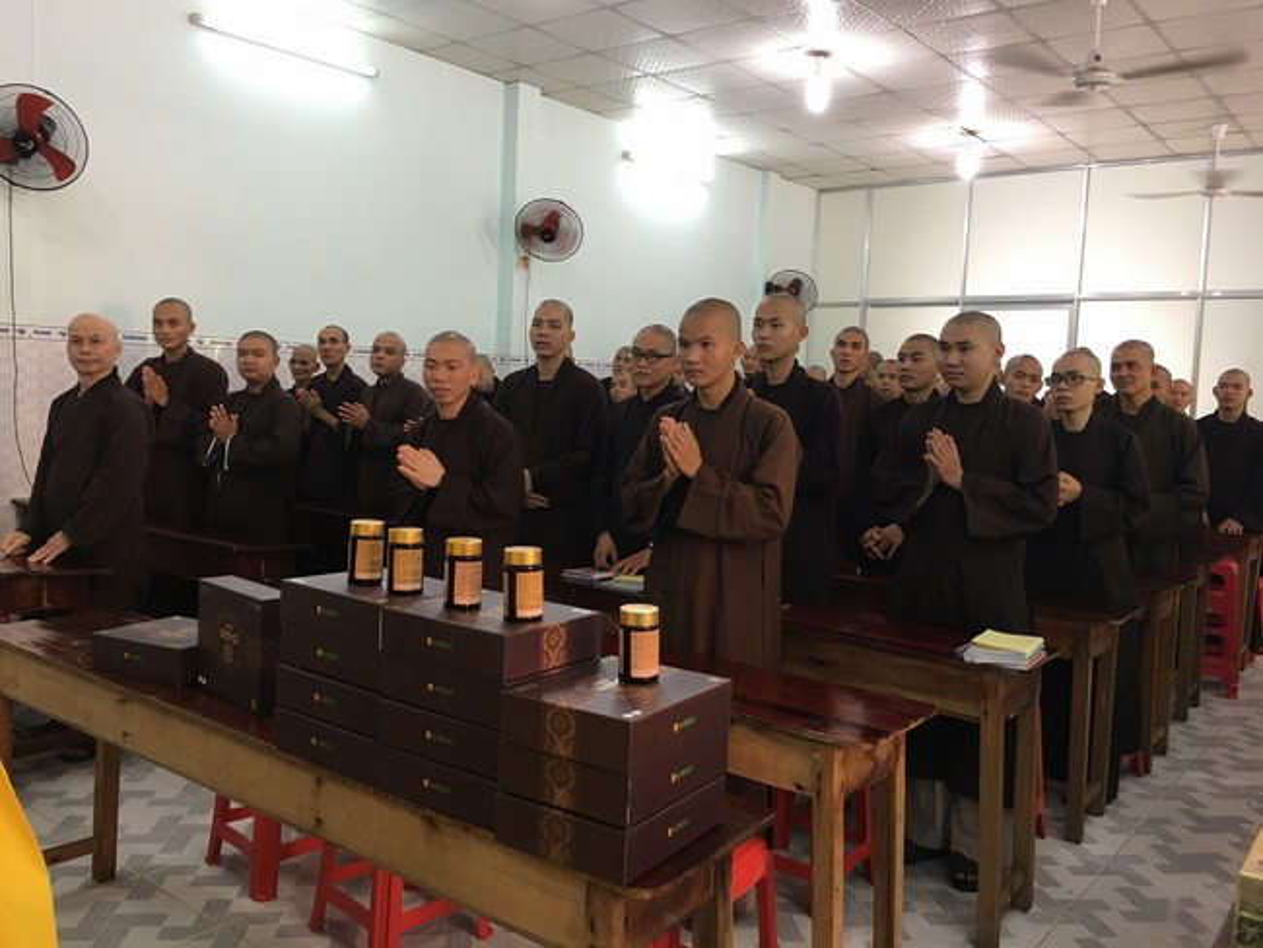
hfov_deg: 61.6
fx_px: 1058
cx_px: 632
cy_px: 474
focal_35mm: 29
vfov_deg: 48.3
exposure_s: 1/17
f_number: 2.2
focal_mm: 4.15
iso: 50
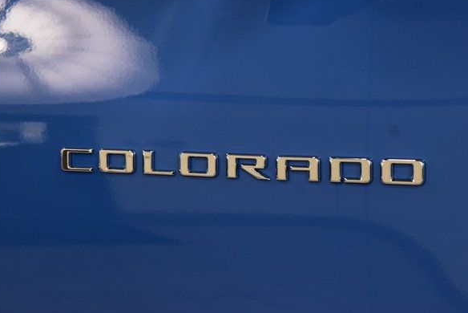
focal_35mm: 115
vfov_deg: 11.9
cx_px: 232
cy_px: 147
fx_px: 1496
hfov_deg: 17.8
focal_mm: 70
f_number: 7.1
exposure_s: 1/30
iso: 1400
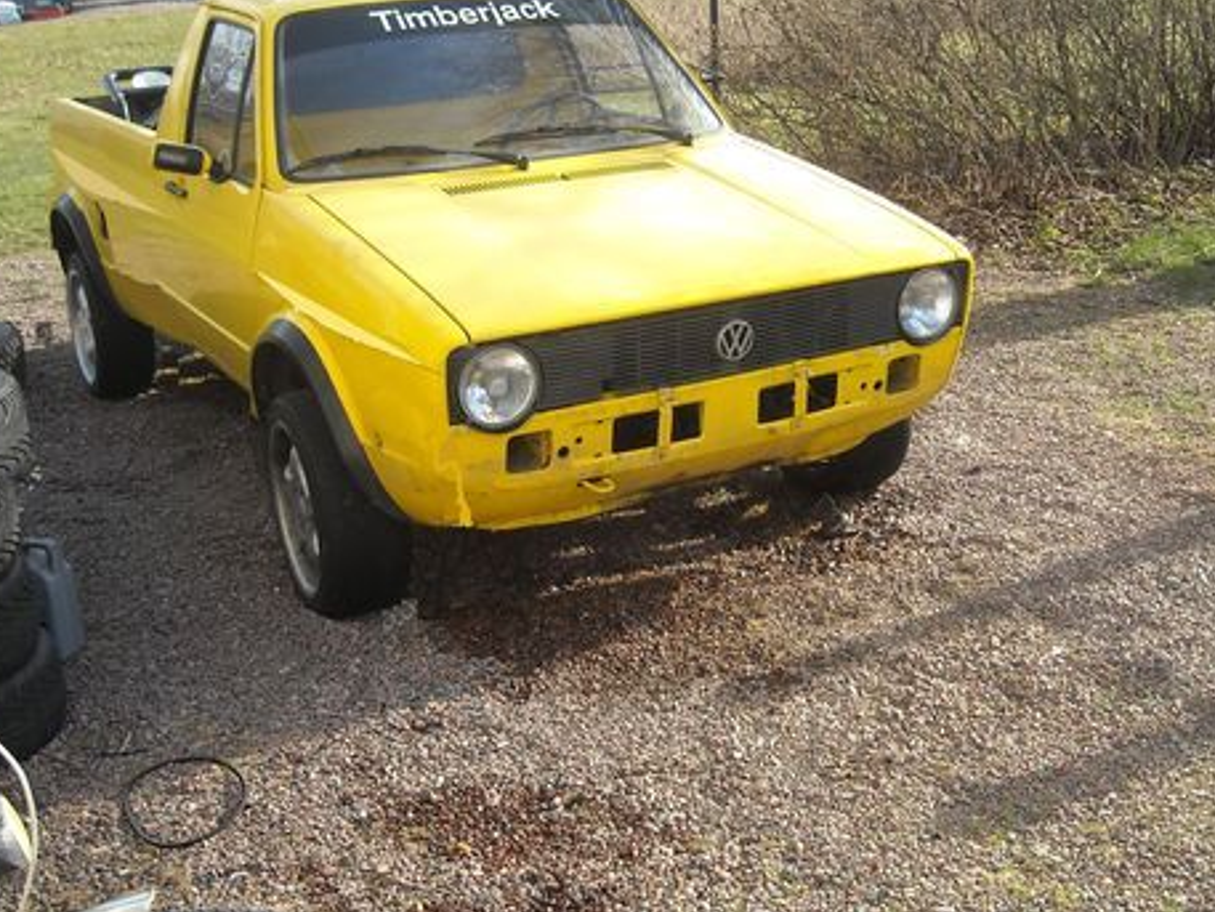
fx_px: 1720
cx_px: 641
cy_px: 407
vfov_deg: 29.7
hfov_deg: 38.9
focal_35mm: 49
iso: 64
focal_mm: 5.7
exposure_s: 1/228
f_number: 2.8
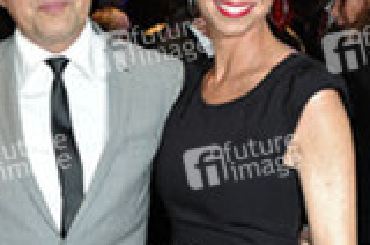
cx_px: -50
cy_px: 104
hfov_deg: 23.9
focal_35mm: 79
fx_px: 810
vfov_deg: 17.2
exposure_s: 1/50
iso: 1250
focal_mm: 28
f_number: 5.6
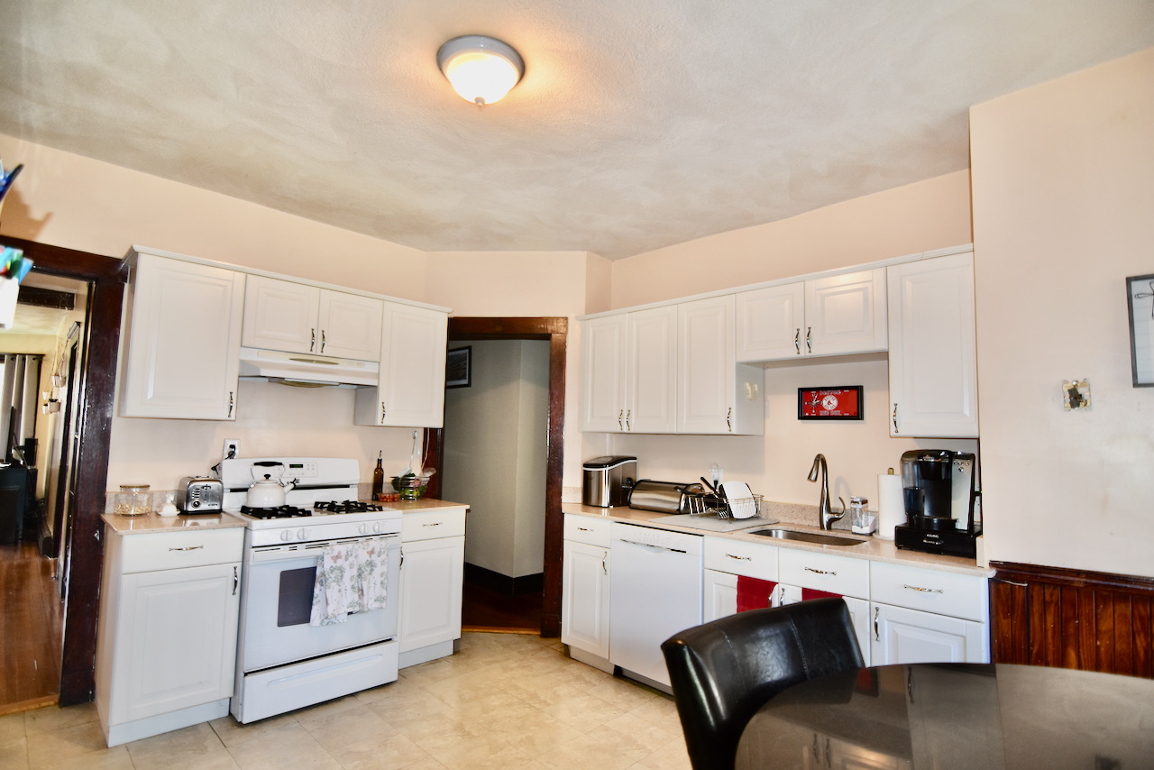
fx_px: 553
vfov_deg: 69.7
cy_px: 385
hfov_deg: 92.4
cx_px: 577
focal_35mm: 17
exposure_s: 1/60
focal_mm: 11.5
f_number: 2.8
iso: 400
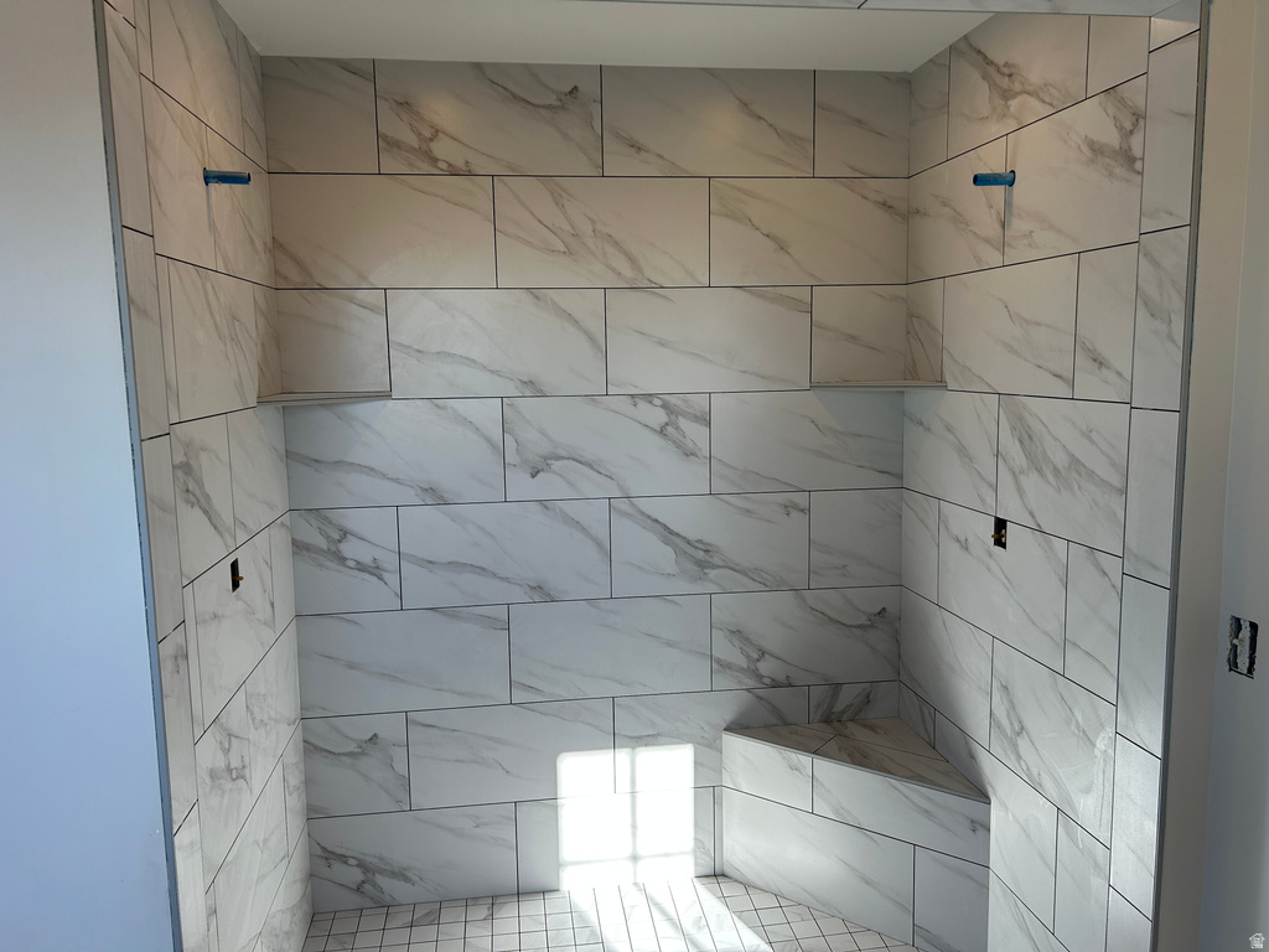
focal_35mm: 26
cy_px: 476
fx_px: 953
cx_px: 634
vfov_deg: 53.1
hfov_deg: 67.3
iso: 50
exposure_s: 1/452
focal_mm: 5.7
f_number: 1.5
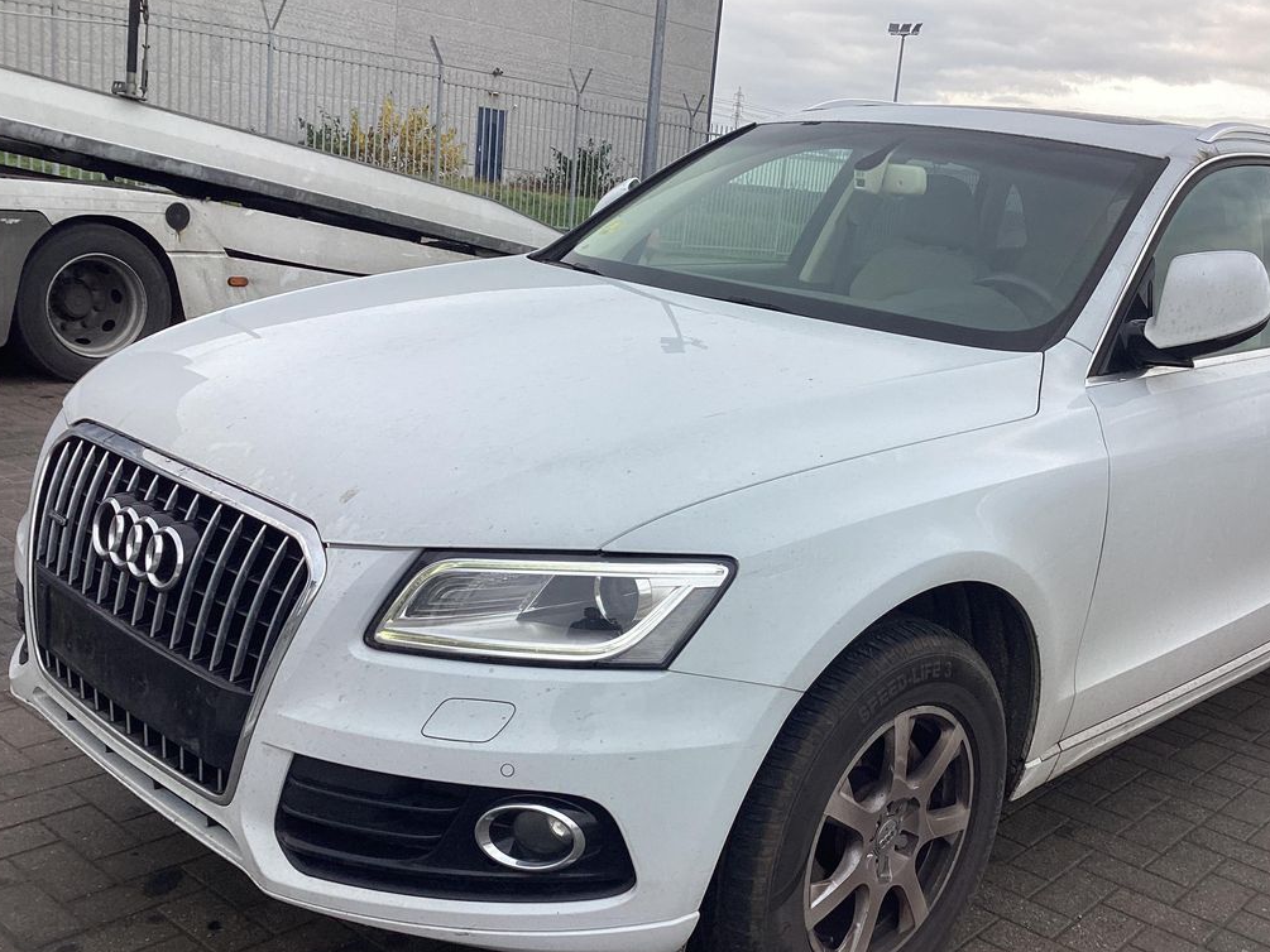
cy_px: 540
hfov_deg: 49.9
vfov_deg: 38.6
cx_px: 742
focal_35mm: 37
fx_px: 1358
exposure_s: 1/223
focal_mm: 3.3
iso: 25
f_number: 2.4
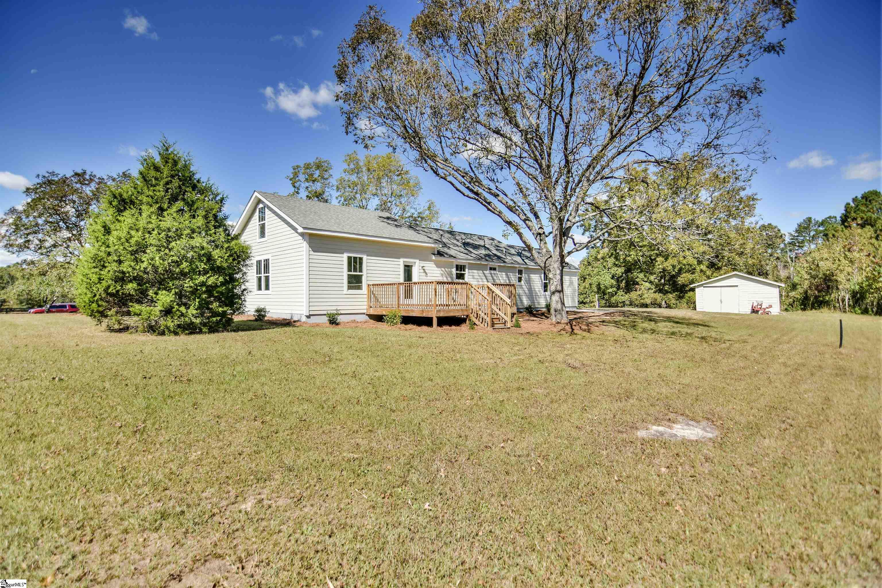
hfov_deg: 95.0
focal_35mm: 16
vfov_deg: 72.1
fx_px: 404
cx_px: 441
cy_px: 294
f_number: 2.8
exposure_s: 1/2000
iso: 160
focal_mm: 11
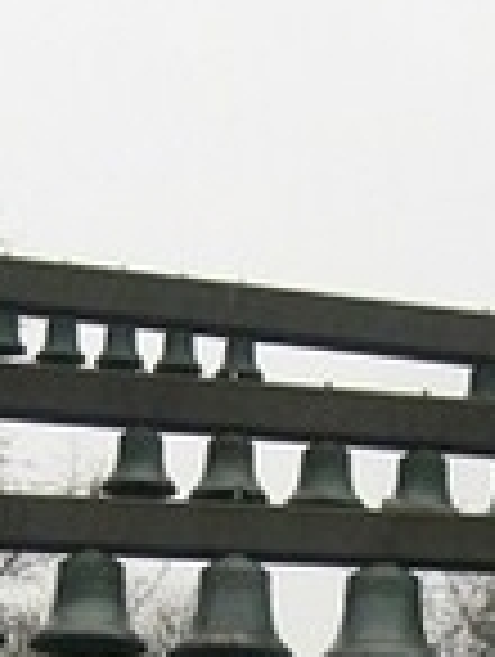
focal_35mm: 205
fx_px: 3897
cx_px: 166
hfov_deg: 7.3
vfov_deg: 9.4
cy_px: 958
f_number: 3.6
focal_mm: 8.8
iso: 266
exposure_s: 1/160
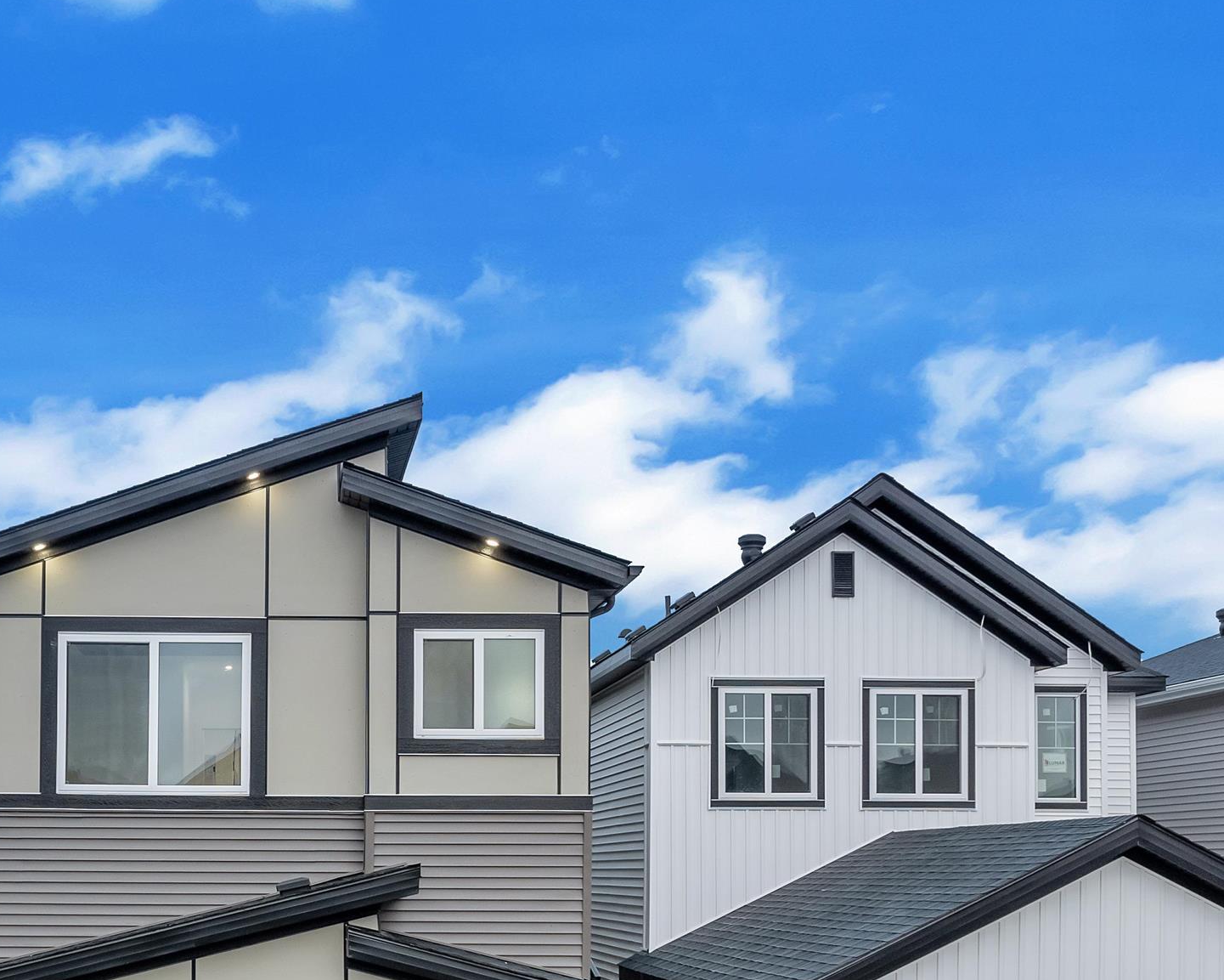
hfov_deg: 40.5
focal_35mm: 44
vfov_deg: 32.6
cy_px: 859
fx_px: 1594
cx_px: 274
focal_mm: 8.38
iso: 110
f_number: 2.8
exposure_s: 1/90
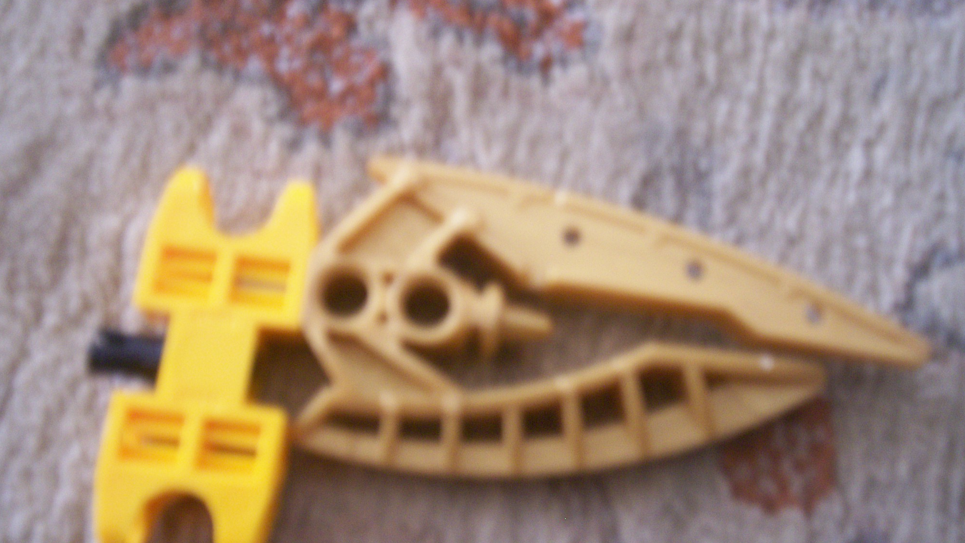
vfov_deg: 29.7
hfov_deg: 50.5
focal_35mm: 40
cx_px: 473
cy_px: 318
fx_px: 1024
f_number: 4.5
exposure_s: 1/9.16
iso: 140
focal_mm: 5.9
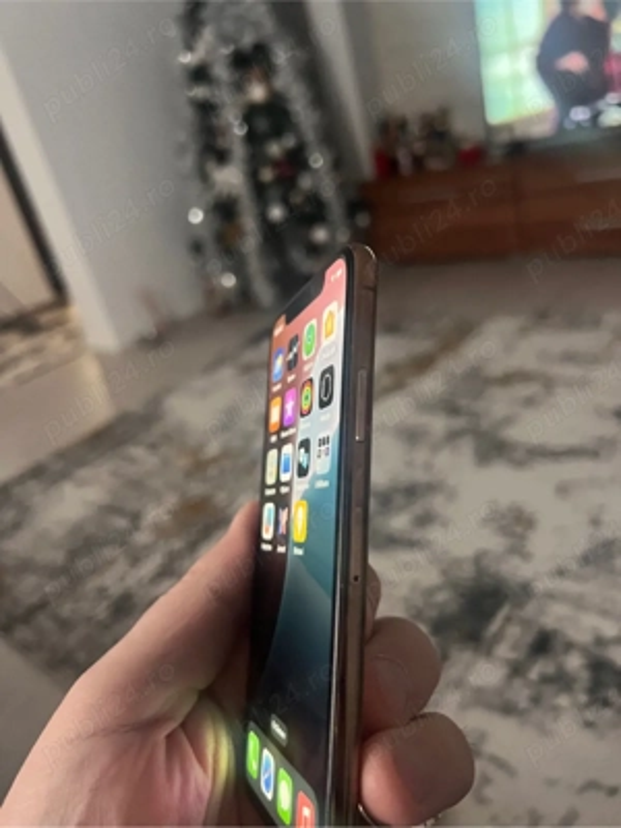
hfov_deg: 53.1
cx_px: 310
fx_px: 622
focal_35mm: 26
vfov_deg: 67.3
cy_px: 414
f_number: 1.5
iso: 500
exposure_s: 1/33
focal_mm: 5.7
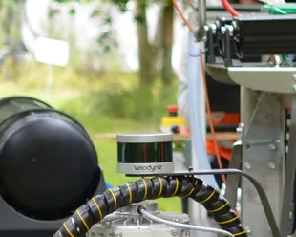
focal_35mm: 253
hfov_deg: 7.3
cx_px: 635
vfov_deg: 6.1
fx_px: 2220
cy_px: 254
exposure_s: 1/250
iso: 100
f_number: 2
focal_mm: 35
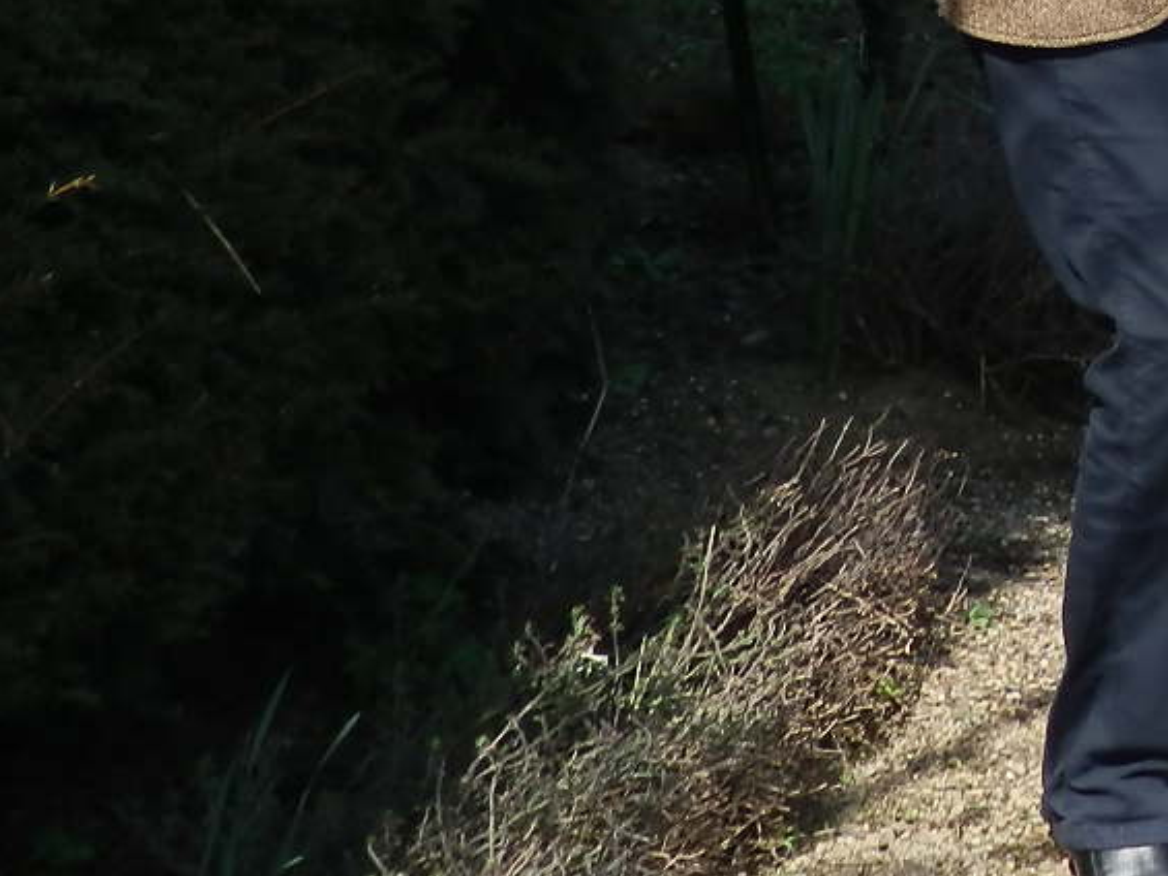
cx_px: 1765
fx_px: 5501
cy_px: -595
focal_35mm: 163
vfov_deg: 8.8
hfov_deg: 11.6
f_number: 3.8
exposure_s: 1/400
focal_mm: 8
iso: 80
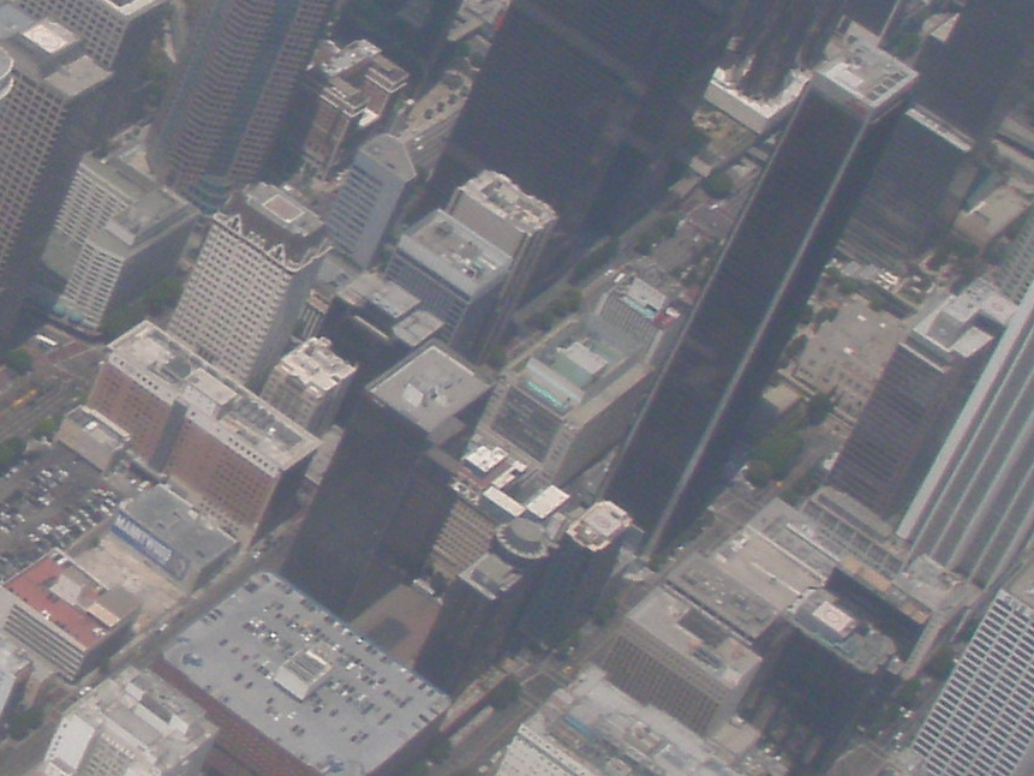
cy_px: 101
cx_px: -131
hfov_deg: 12.1
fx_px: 4810
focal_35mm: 161
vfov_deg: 9.2
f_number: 4.5
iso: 80
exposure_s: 1/1000
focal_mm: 6.7
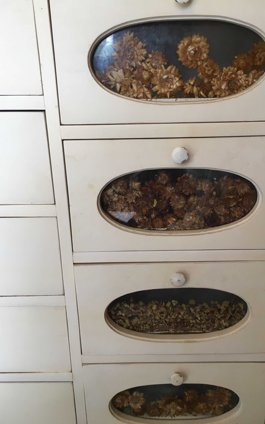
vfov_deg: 61.2
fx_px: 358
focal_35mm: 31
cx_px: 152
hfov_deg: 40.5
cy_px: 213
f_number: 2.2
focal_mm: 4.15
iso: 80
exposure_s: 1/33
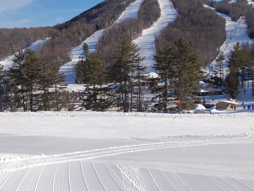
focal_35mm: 43
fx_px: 315
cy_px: 89
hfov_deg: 43.7
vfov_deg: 33.6
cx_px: 106
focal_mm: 18
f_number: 10
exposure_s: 1/400
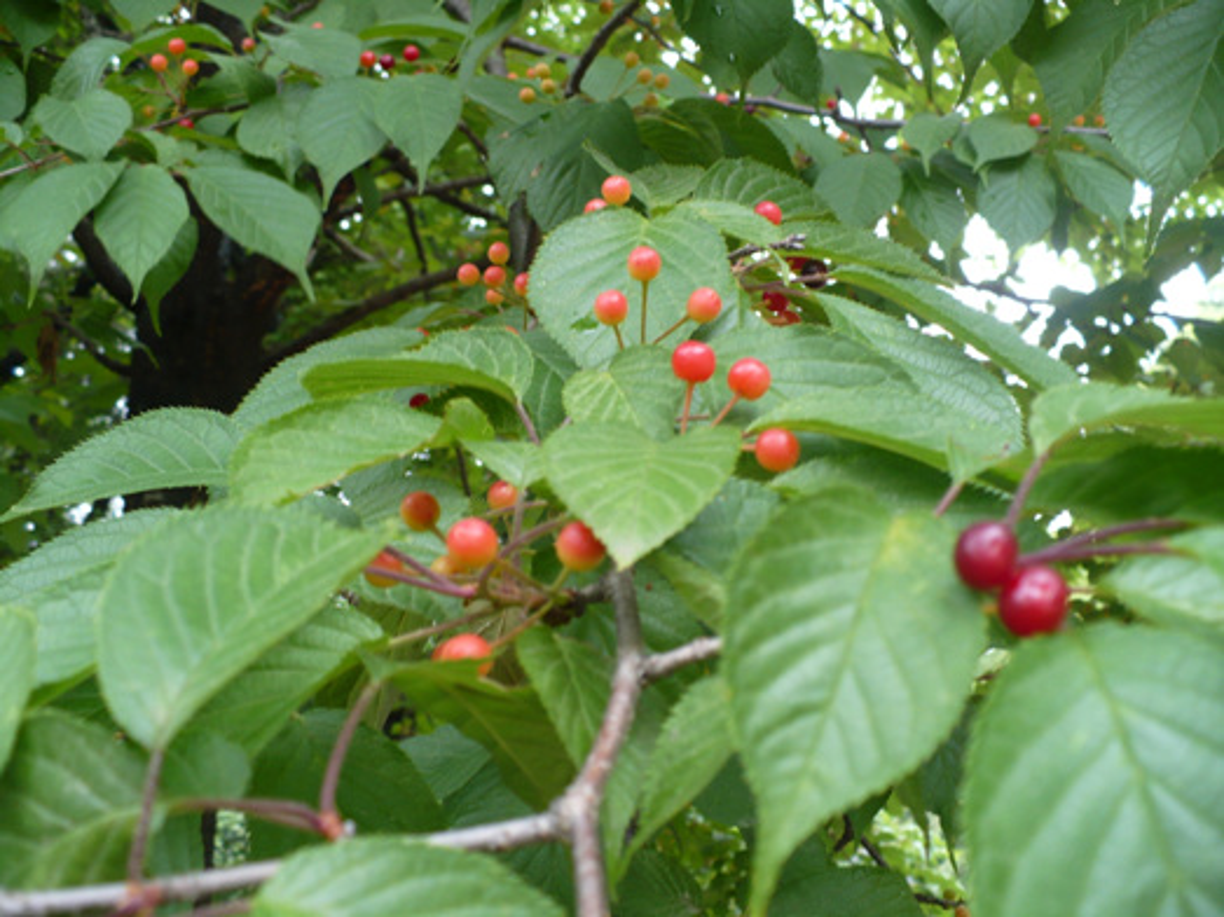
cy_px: 458
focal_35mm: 37
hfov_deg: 50.1
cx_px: 612
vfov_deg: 38.7
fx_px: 1308
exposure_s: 1/30
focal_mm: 6.1
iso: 125
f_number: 2.8
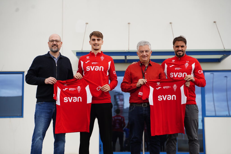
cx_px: 116
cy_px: 77
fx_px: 481
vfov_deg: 18.2
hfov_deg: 27.0
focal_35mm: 75
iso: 125
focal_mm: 75
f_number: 4.5
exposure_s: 1/250
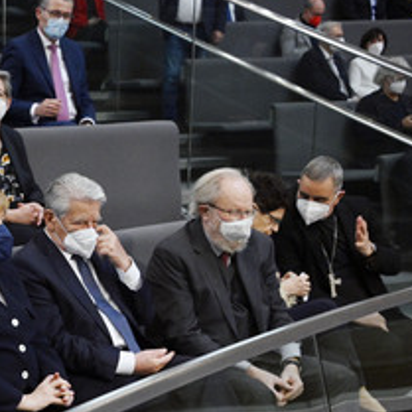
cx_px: -15
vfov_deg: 19.6
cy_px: 284
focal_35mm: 88
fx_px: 1185
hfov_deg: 19.1
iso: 6400
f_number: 6.3
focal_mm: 48
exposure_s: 1/160
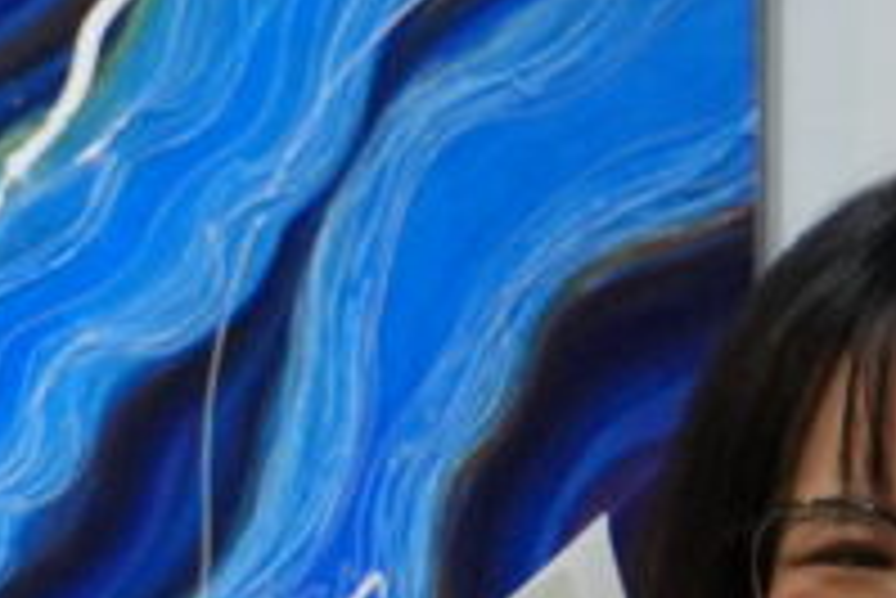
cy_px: 1484
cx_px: -36
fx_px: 13792
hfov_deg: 3.7
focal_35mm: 554
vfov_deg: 2.5
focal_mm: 49
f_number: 4
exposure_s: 1/200
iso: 1000
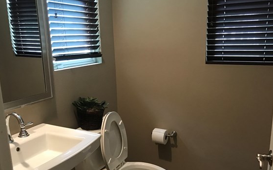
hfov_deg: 56.7
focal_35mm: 34
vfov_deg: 37.1
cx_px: 145
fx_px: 253
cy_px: 100
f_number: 1.8
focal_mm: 3.99
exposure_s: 1/15
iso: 64
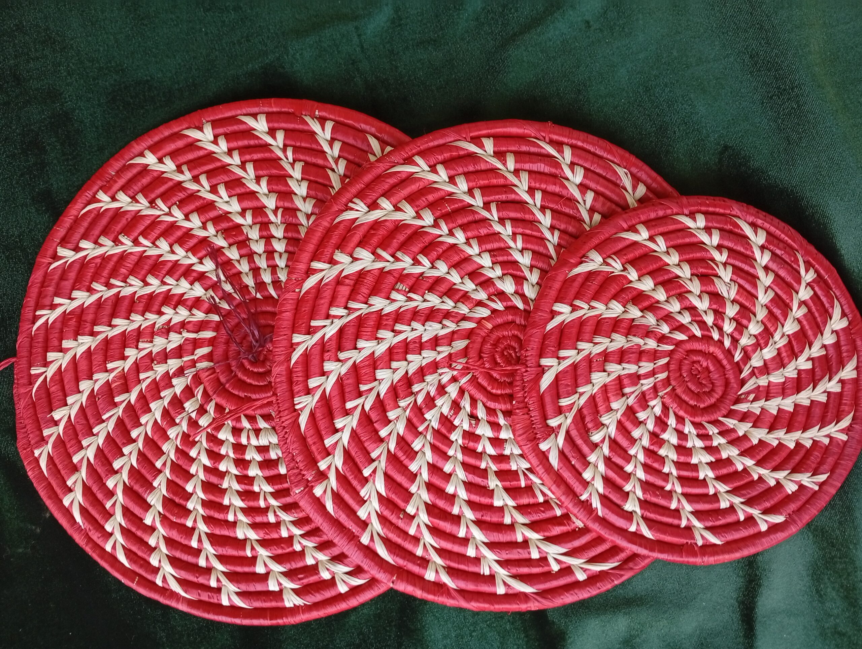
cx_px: 431
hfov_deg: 65.2
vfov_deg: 51.5
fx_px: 673
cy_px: 324
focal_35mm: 27
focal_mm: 3.98
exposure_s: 1/50
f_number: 1.8
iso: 117
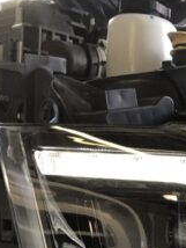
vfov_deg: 14.6
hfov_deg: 11.7
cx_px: 269
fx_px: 872
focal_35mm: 122
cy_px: 415
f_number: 1.8
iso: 40
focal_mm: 3.99
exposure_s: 1/20
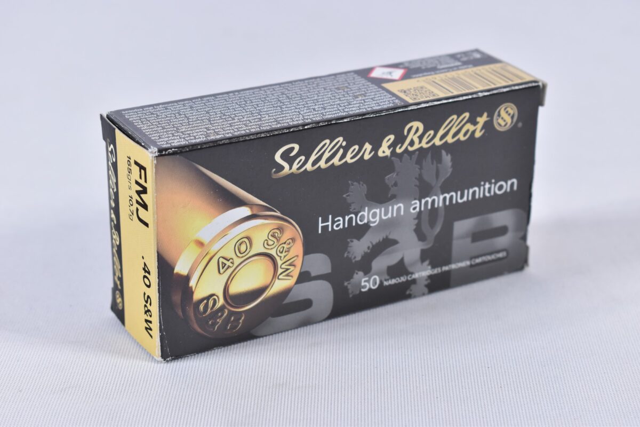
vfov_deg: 16.6
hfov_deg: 24.6
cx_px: 320
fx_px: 1467
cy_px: 214
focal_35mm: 82
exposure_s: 1/50
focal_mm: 55
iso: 640
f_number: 5.6
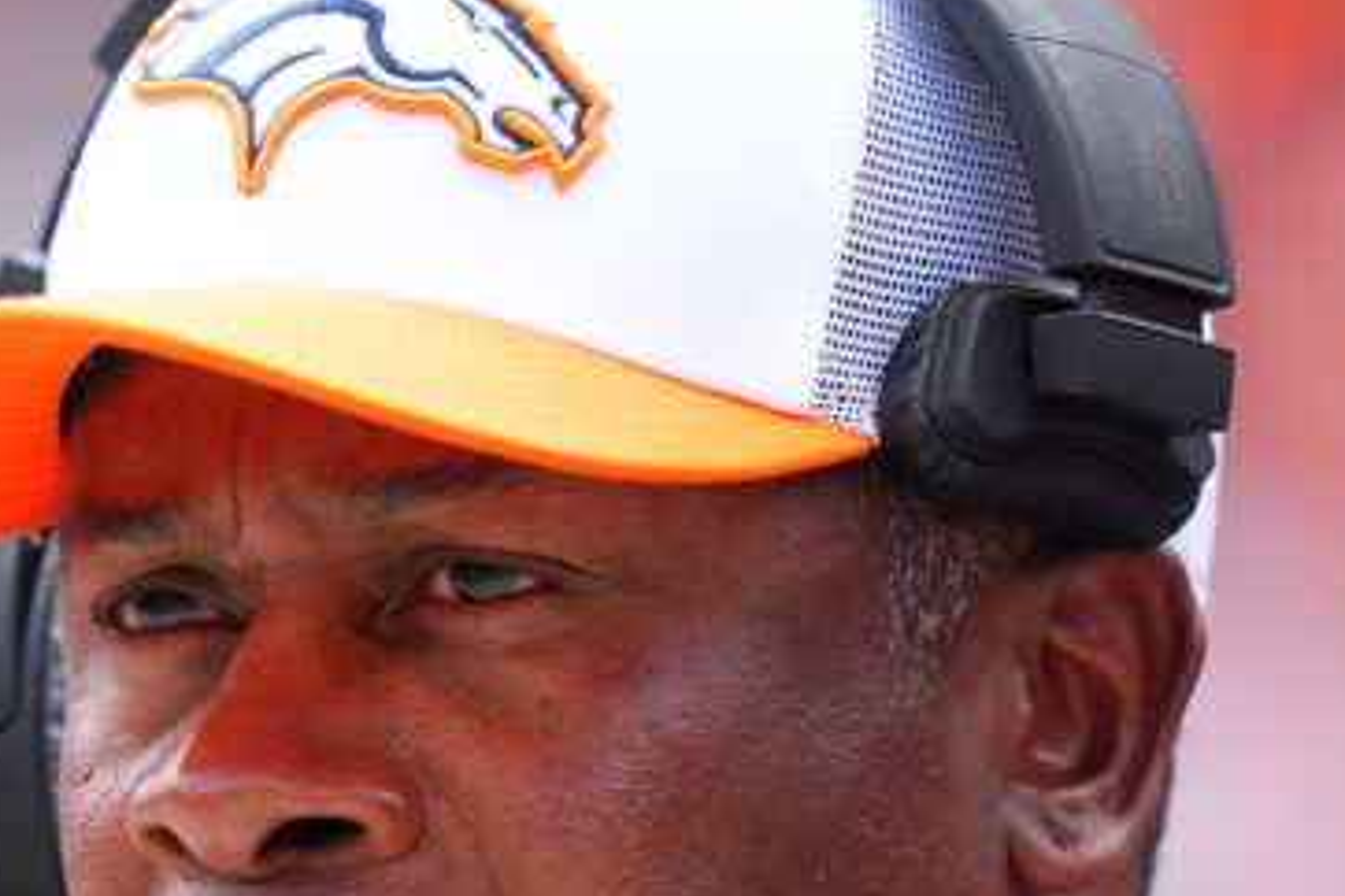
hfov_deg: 1.8
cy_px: 1109
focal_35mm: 1129
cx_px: 326
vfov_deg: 1.2
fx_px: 42177
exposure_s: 1/2500
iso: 800
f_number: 2.8
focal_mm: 400
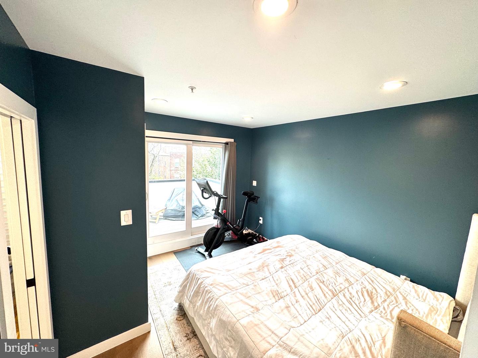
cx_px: 239
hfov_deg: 102.1
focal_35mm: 14
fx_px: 193
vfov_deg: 85.7
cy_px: 179
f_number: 2.2
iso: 125
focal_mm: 2.22
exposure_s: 1/99
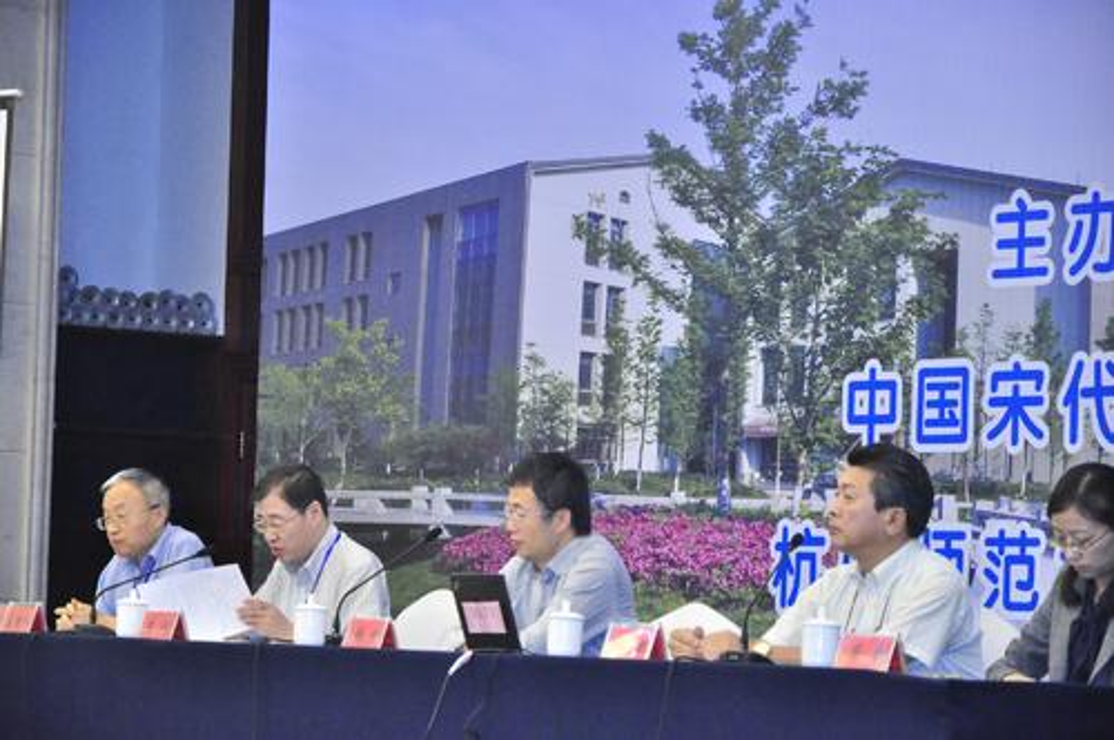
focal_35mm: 147
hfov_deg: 14.0
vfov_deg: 9.3
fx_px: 4543
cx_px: 557
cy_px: 370
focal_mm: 98
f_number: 5.6
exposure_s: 1/60
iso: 3200
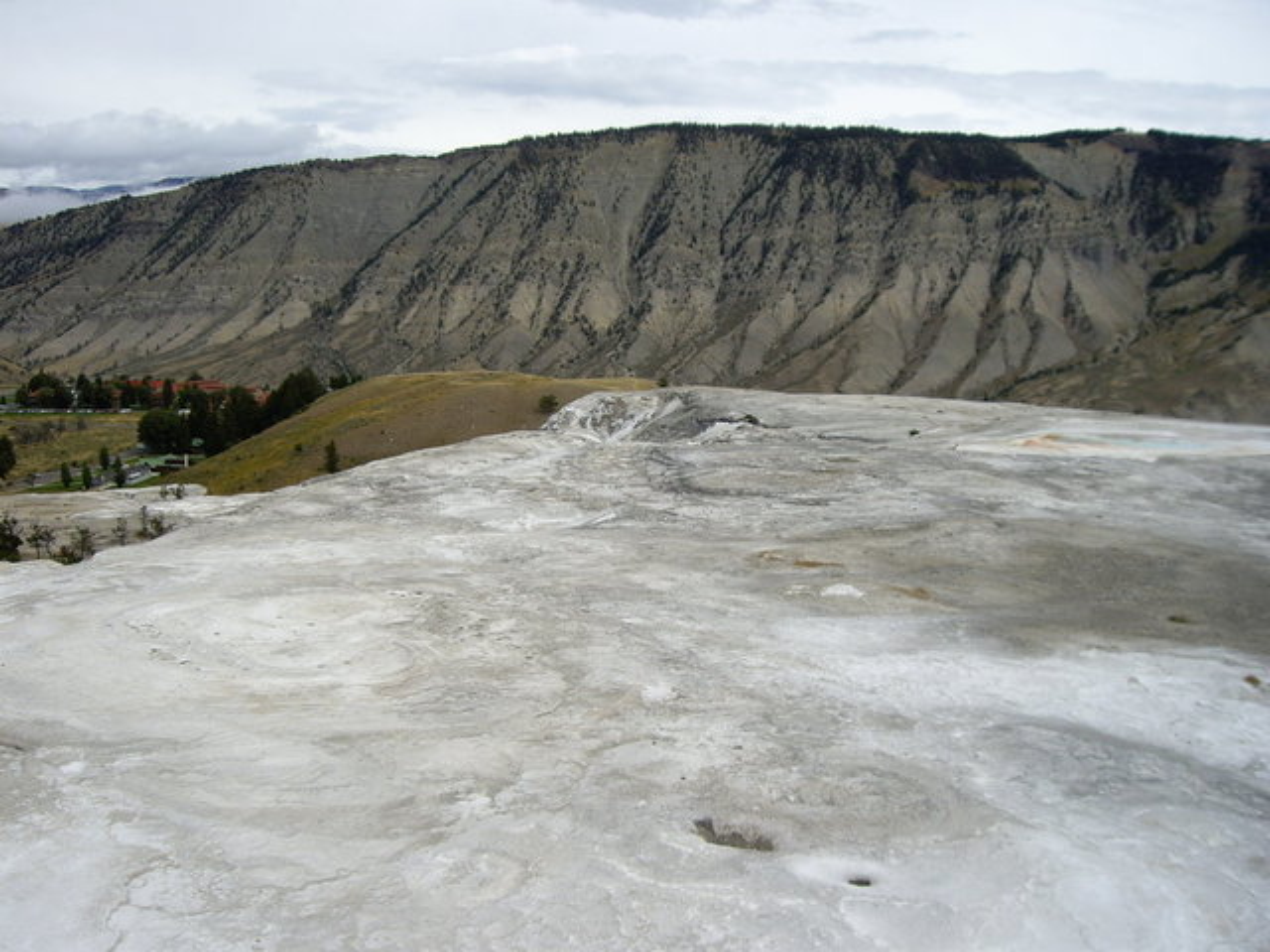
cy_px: 476
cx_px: 635
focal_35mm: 38
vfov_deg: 37.7
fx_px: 1394
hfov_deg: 49.0
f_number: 4.3
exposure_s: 1/640
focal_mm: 6.2
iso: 50
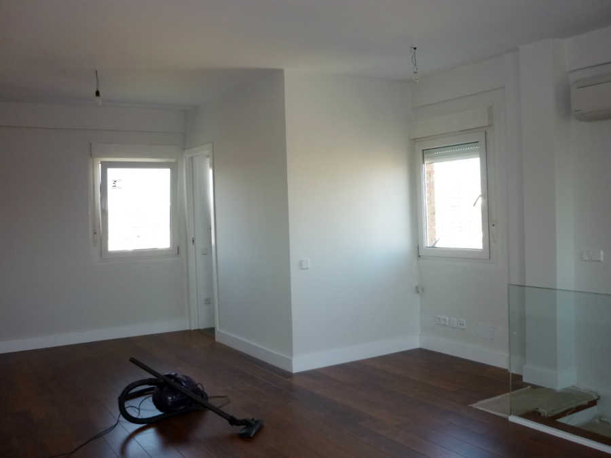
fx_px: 582
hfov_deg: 55.4
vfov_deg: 42.9
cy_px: 229
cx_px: 306
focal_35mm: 33
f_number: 2.8
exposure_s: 1/160
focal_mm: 5.5
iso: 200
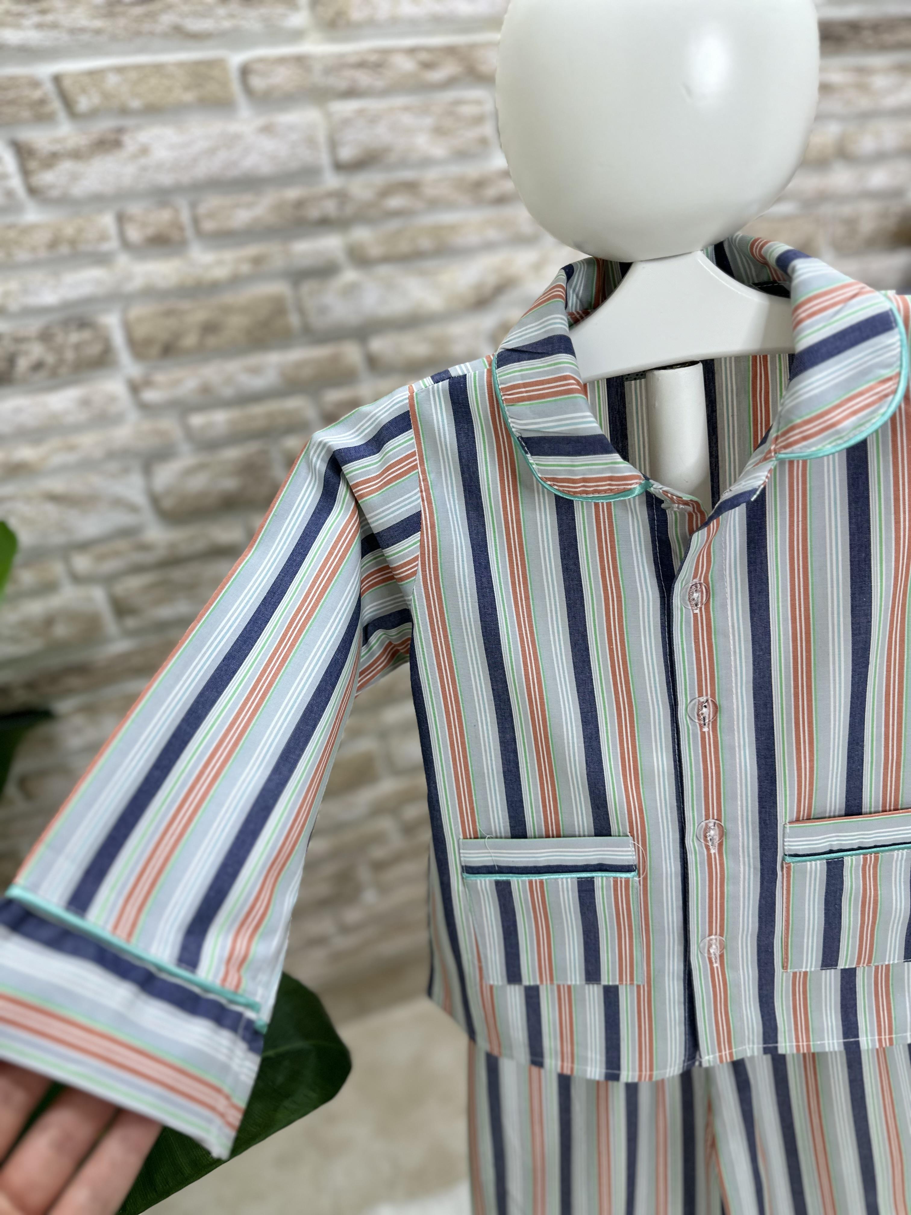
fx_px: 842
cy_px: 608
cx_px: 456
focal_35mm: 24
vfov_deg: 71.6
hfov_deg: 56.8
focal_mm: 6.86
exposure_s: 1/100
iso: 80
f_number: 1.78
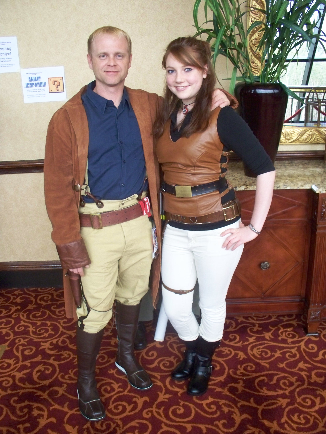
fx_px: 452
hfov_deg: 39.7
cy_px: 217
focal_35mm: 36
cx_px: 163
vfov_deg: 51.3
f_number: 2.8
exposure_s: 1/60
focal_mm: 7.54
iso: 400
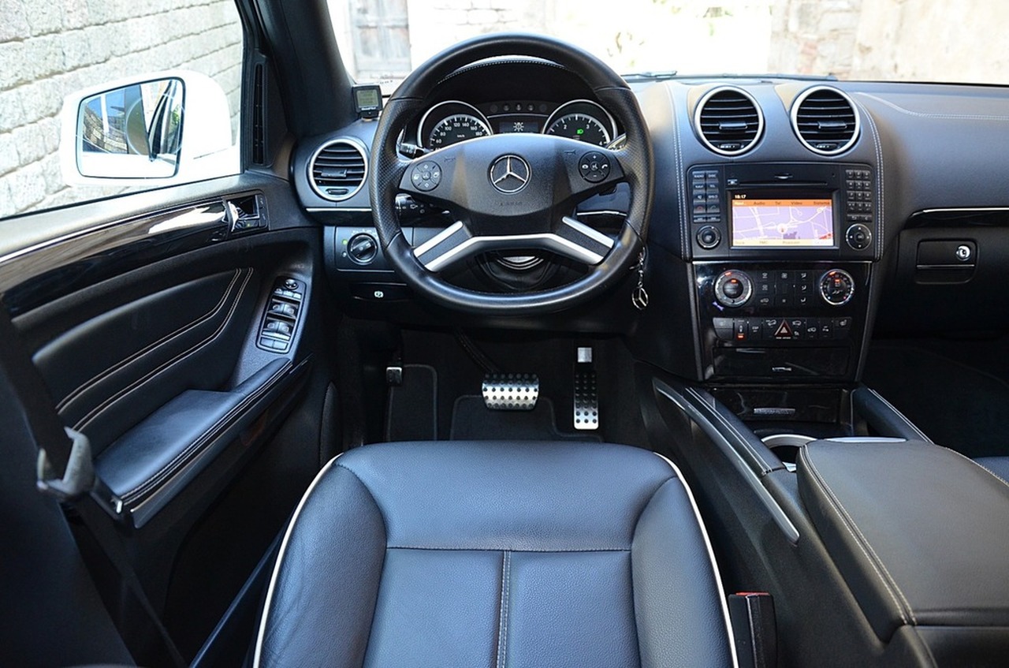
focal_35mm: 27
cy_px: 334
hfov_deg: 67.5
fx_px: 755
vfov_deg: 47.7
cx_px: 504
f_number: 3.5
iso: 800
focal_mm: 18
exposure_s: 1/60
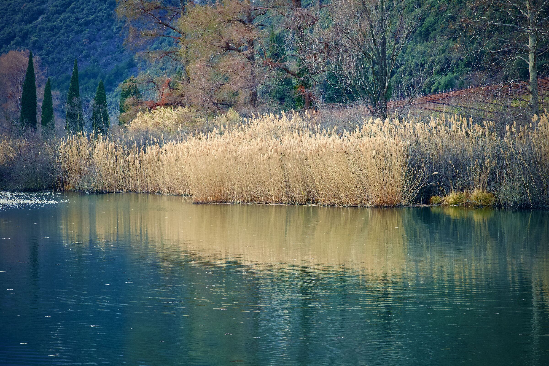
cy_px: 183
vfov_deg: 13.0
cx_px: 274
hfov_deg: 19.5
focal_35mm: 105
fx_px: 1601
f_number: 11
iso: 1000
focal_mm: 105
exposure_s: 1/125
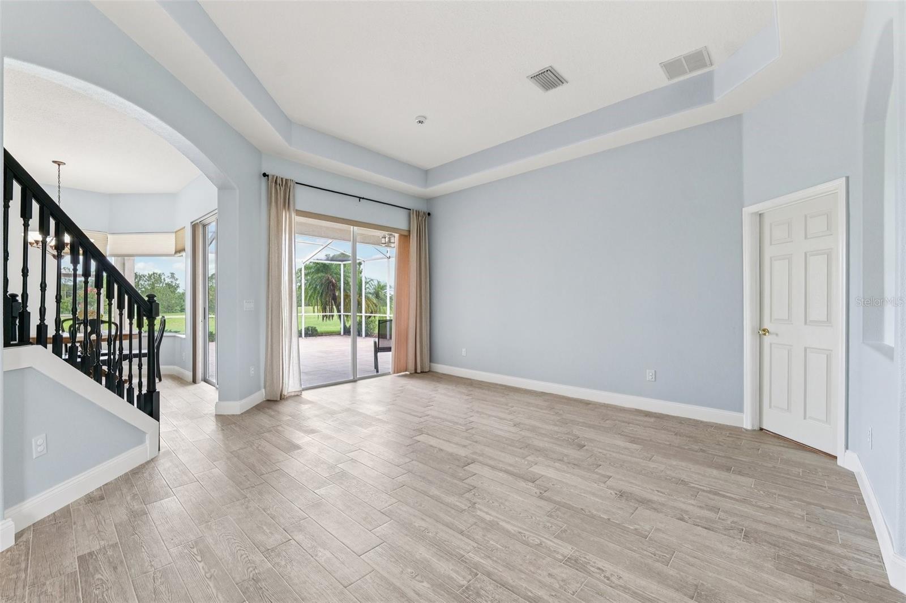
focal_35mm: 14
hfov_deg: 104.3
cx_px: 453
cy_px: 302
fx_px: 352
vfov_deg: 81.2
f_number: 8
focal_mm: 14
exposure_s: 1/40
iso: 400
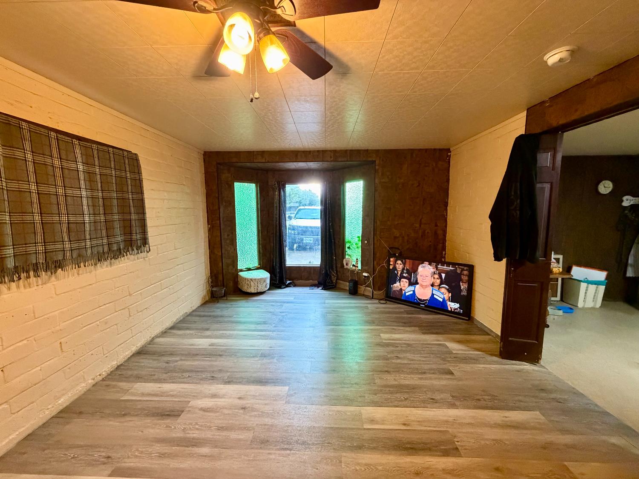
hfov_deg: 102.1
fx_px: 258
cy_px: 240
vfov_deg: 85.7
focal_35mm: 14
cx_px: 320
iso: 640
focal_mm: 2.22
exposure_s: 1/60
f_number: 2.2
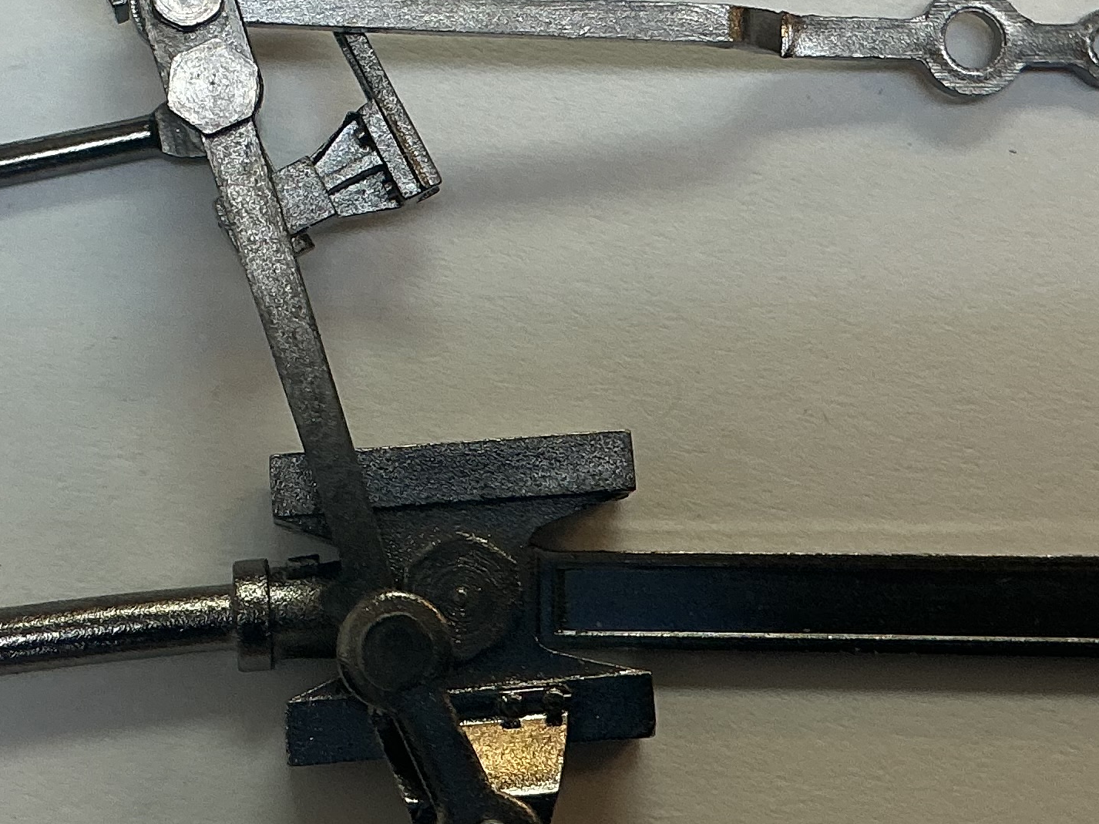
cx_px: 442
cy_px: 171
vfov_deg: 17.8
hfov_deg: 23.8
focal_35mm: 82
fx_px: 2603
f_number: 1.8
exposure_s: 1/120
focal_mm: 3
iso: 32
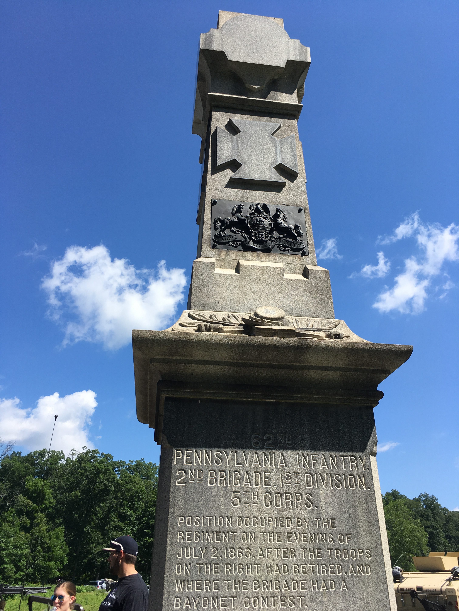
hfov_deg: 48.2
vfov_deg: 61.7
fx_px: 513
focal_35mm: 29
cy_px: 306
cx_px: 230
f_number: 2.2
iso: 25
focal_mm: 4.15
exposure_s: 1/1538
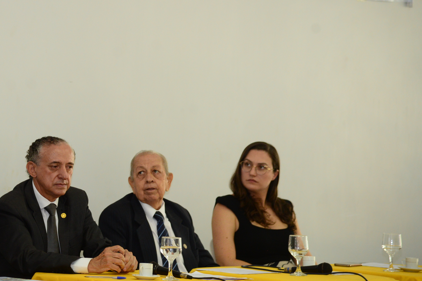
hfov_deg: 11.0
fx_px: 2181
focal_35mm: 186
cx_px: 100
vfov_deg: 7.4
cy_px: 117
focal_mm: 120
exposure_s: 1/125
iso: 1600
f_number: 4.5
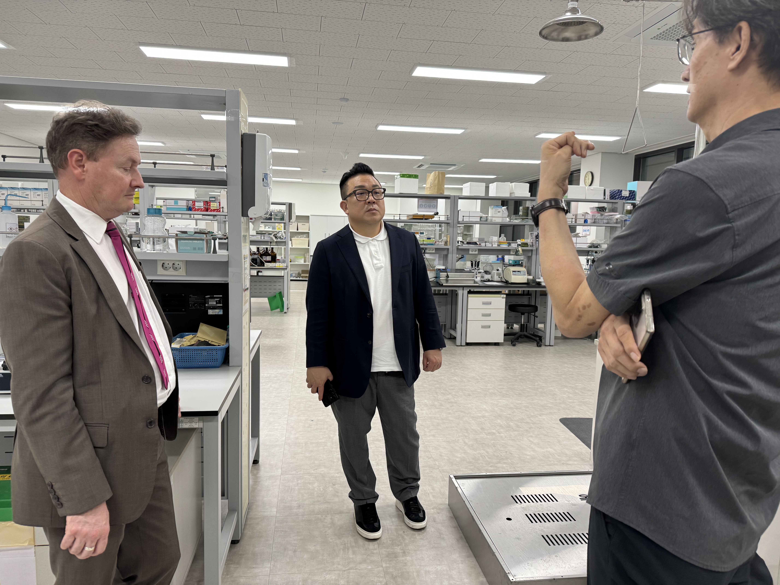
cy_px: 292
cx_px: 390
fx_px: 541
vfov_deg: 56.8
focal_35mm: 24
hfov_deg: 71.6
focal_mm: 6.76
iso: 125
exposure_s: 1/120
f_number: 1.78
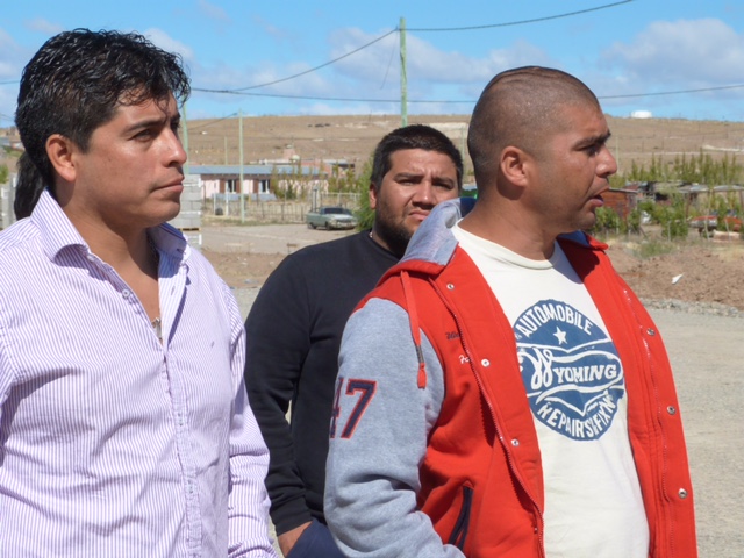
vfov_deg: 14.1
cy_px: 279
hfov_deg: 18.7
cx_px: 372
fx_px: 2257
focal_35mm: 105
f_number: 5.6
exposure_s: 1/800
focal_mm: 19
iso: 100
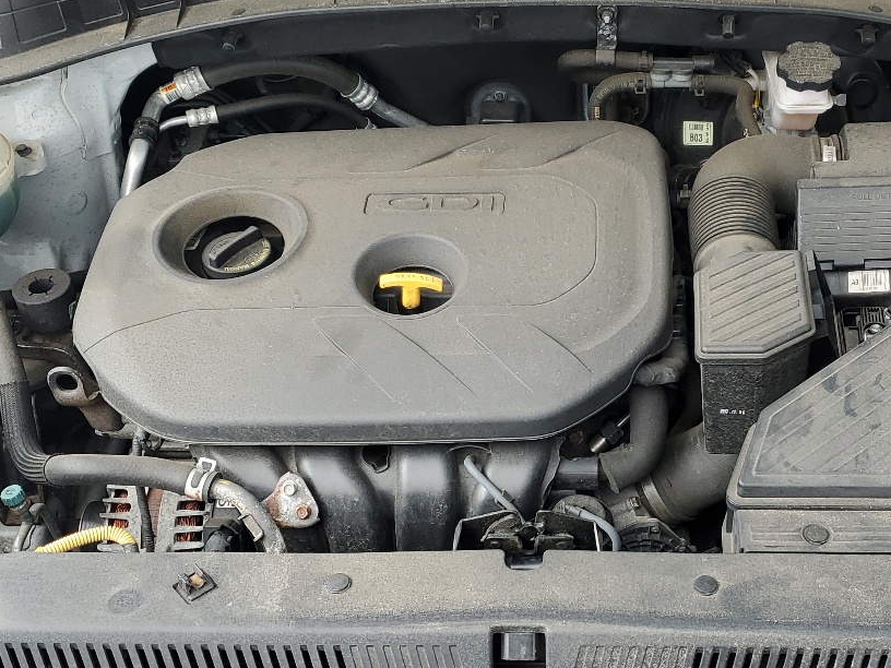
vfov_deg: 28.5
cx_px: 613
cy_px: 417
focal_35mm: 51
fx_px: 1313
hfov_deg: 37.0
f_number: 1.5
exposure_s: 1/238
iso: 50
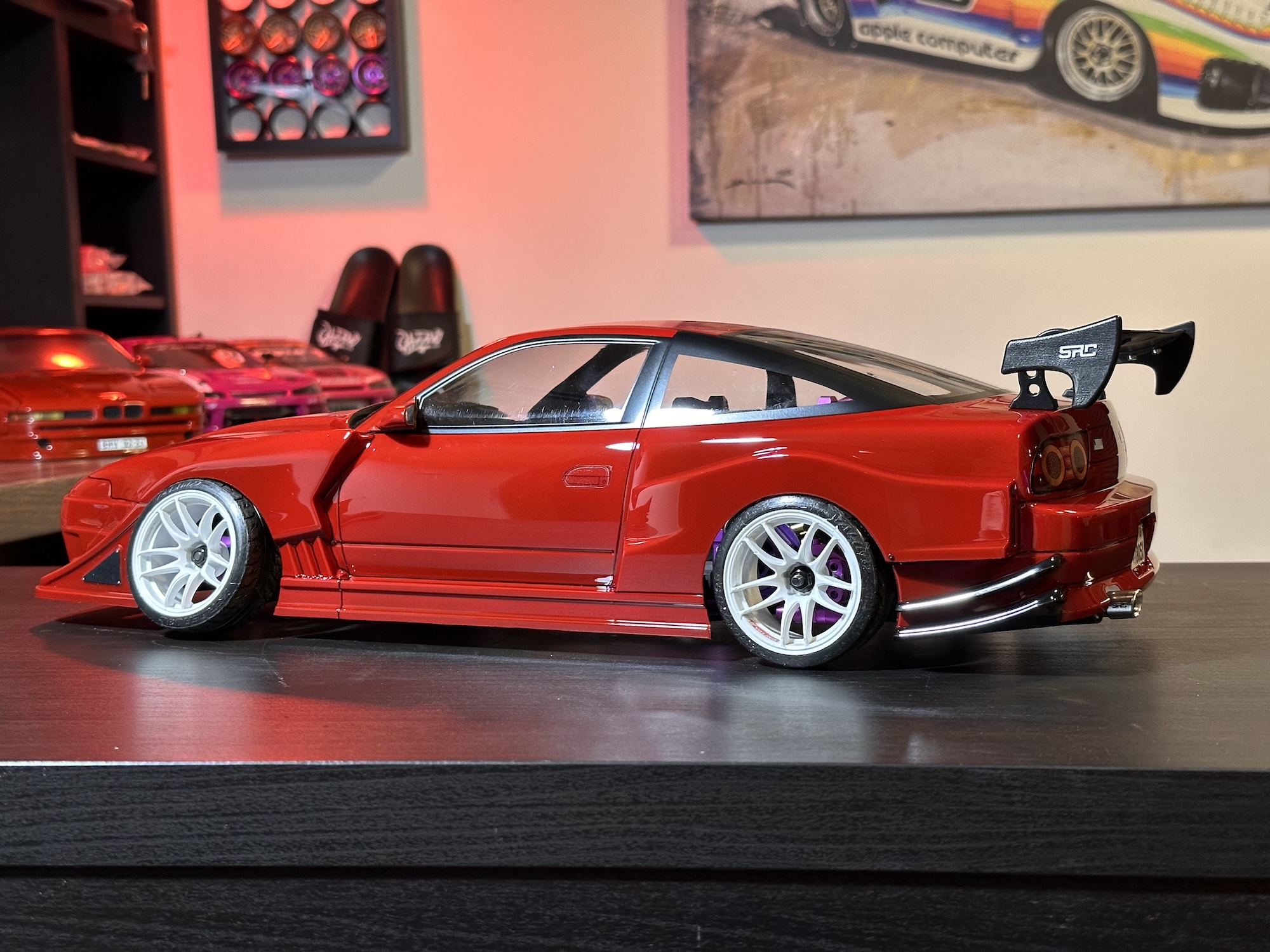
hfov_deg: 39.7
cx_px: 635
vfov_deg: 30.3
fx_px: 1761
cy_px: 476
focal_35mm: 48
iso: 200
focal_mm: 6.86
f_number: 1.78
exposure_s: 1/33
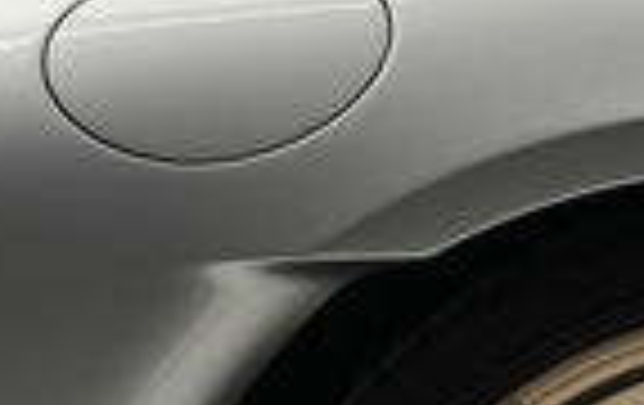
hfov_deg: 10.7
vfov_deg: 6.9
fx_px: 3359
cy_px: 495
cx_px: 833
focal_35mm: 191
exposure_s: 1/40
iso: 800
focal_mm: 35
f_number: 4
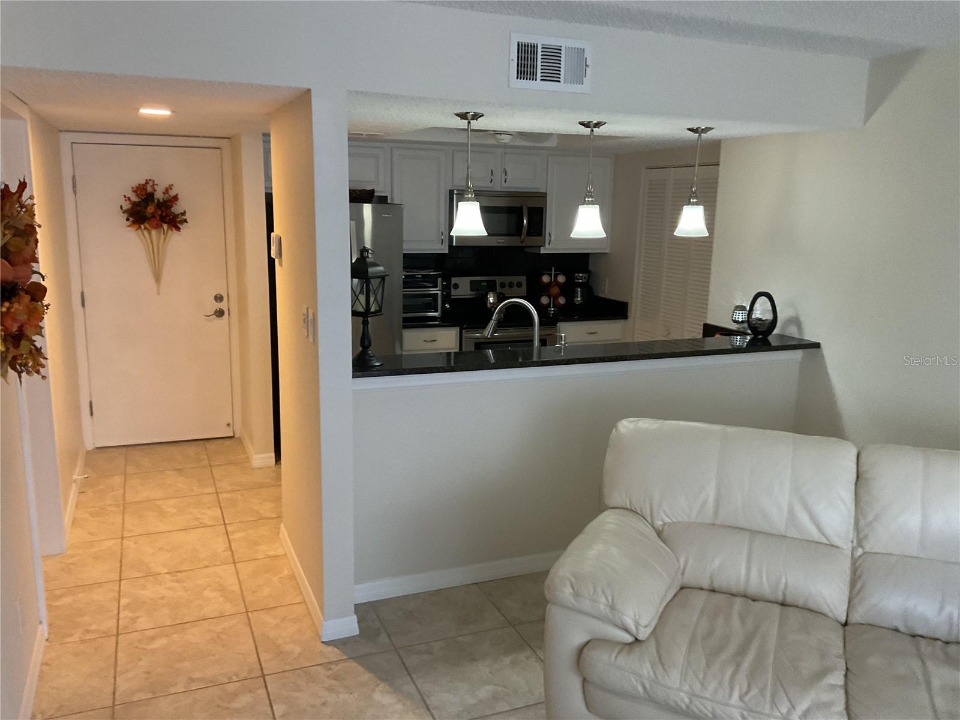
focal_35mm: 29
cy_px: 360
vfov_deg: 48.2
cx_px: 480
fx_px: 804
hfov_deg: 61.7
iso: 250
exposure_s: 1/60
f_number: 1.8
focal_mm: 3
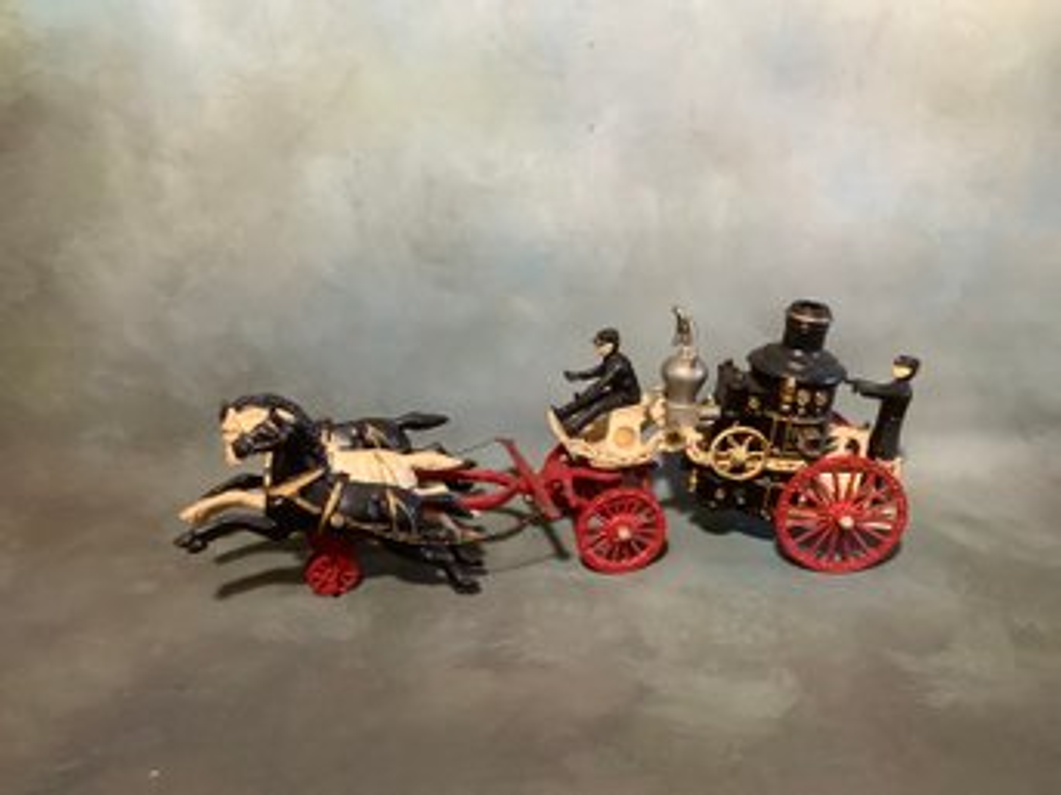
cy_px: 398
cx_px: 530
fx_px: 950
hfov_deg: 58.4
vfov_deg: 45.4
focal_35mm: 31
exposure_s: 1/33
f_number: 2.4
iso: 320
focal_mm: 3.3
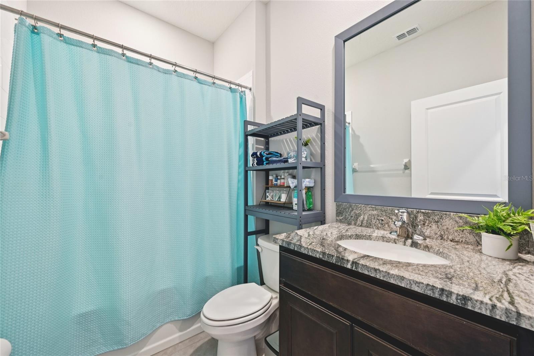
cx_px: 267
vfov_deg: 81.2
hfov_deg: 104.3
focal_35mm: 14
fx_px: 208
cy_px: 178
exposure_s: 1/8
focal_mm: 14
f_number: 8
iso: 400
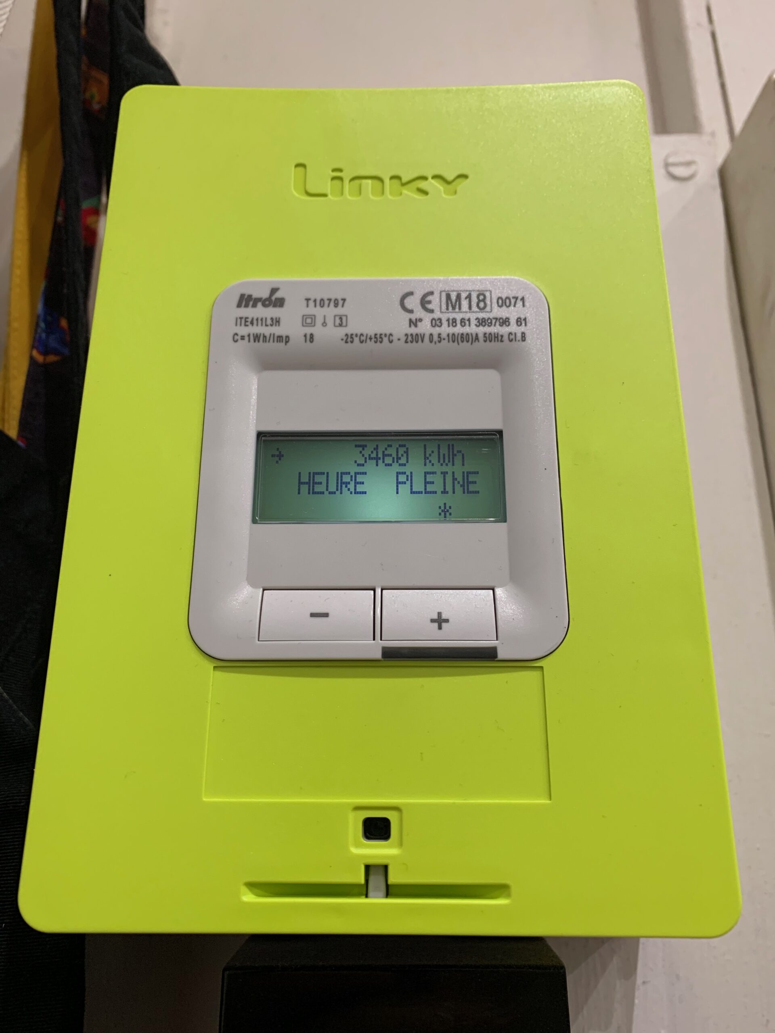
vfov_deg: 67.3
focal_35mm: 26
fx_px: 776
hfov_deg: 53.1
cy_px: 516
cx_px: 388
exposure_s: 1/60
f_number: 1.8
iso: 100
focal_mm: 4.25
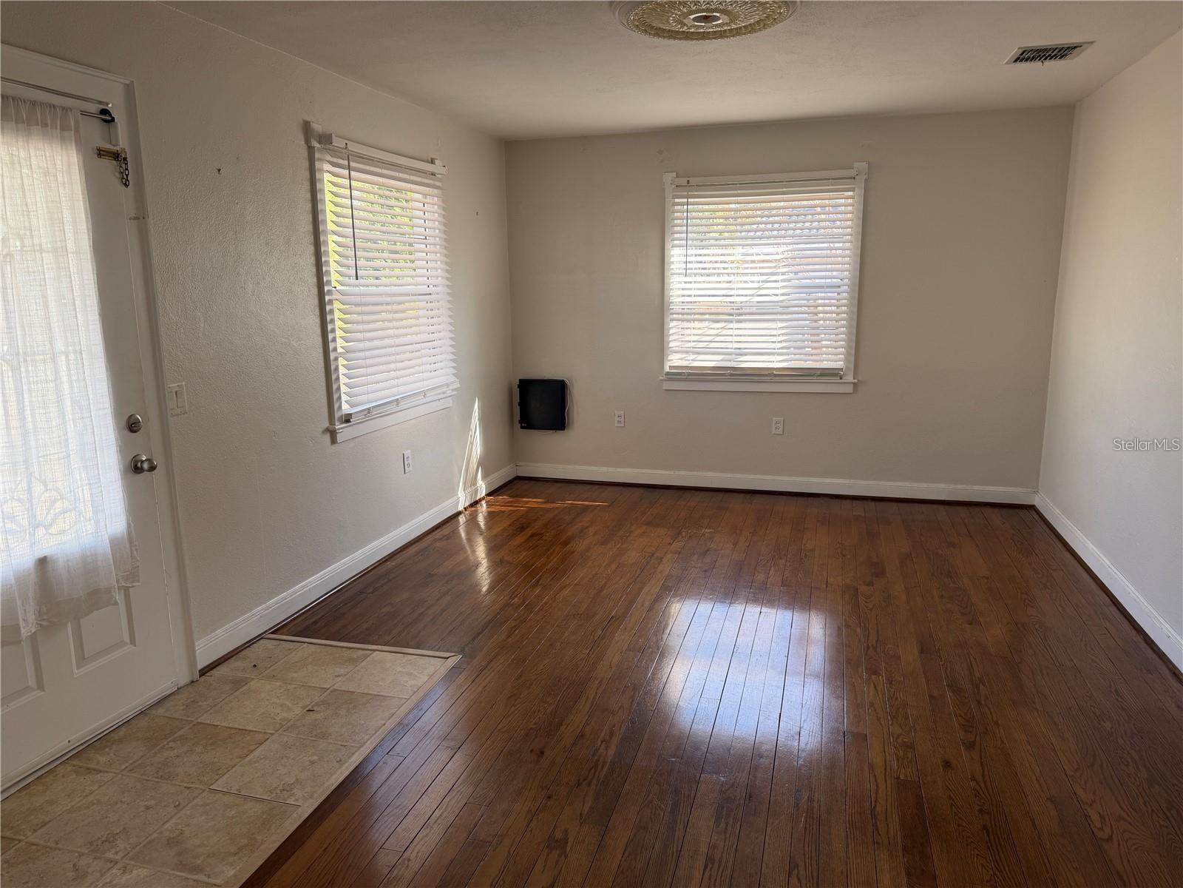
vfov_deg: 56.8
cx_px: 592
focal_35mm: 24
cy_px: 444
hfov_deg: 71.6
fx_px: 820
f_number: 1.78
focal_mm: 6.76
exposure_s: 1/171
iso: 80
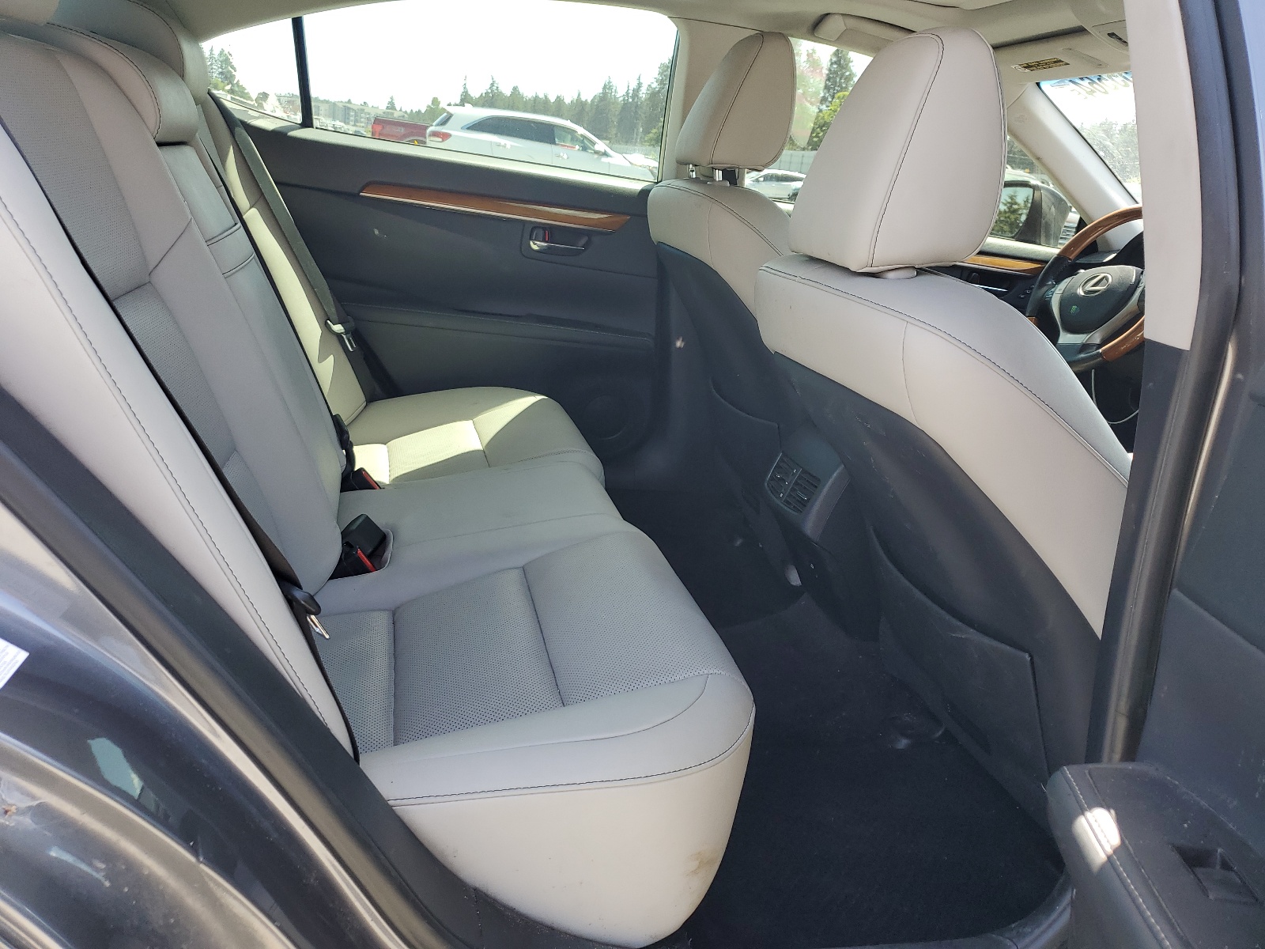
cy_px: 474
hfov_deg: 67.3
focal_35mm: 26
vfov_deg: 53.1
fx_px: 950
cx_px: 632
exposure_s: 1/222
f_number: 1.5
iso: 50
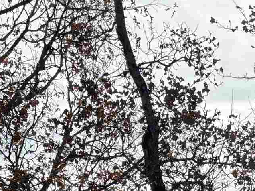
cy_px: 431
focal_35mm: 125
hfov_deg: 15.0
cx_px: 334
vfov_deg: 10.5
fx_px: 921
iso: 50
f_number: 1.6
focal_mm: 5.96
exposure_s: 1/3021
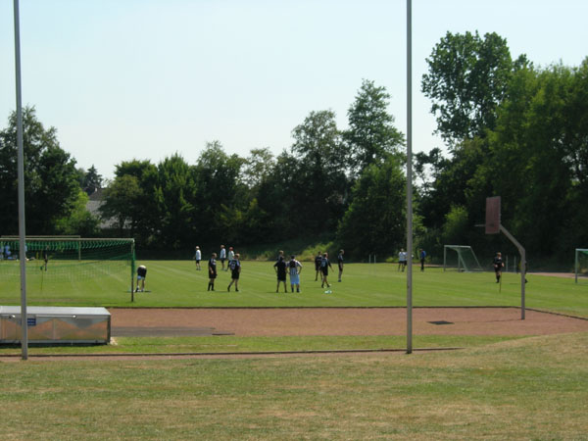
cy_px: 220
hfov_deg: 17.4
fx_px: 1919
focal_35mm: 113
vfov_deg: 13.1
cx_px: 294
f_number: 8.2
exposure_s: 1/219
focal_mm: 23.4
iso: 64
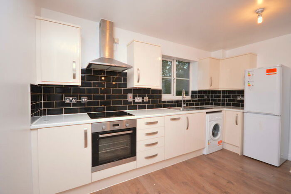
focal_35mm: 15
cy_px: 97
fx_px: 121
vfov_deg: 77.3
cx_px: 146
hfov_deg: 100.4
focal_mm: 10
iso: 800
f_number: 4
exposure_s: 1/60
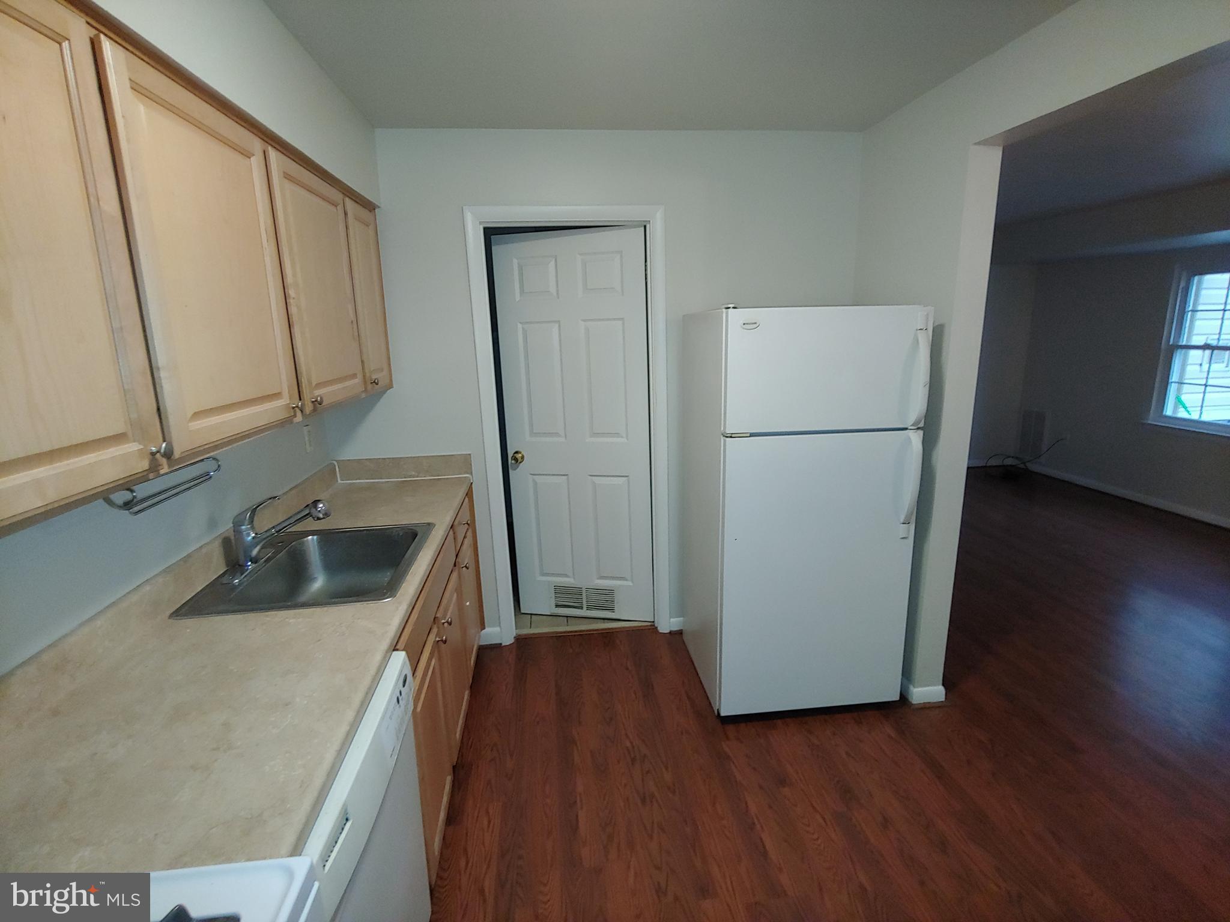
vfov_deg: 78.1
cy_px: 461
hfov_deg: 94.5
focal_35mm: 16
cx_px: 615
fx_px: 569
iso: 200
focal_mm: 2.18
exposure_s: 1/33
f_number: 1.9
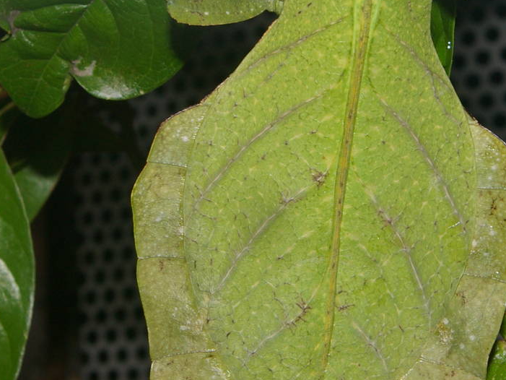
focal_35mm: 125
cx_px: 295
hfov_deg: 15.8
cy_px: 50
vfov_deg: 11.8
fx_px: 1828
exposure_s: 1/60
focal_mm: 38
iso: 400
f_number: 16
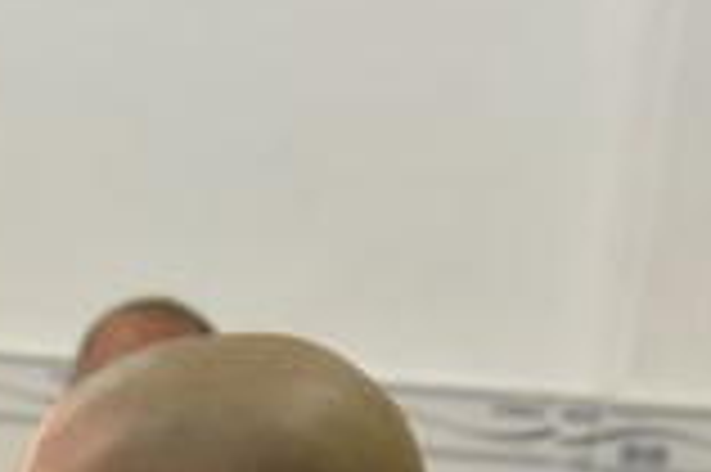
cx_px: -400
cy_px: 760
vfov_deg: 7.4
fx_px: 3571
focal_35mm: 181
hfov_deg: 10.9
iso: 400
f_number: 4
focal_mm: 46
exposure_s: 1/60
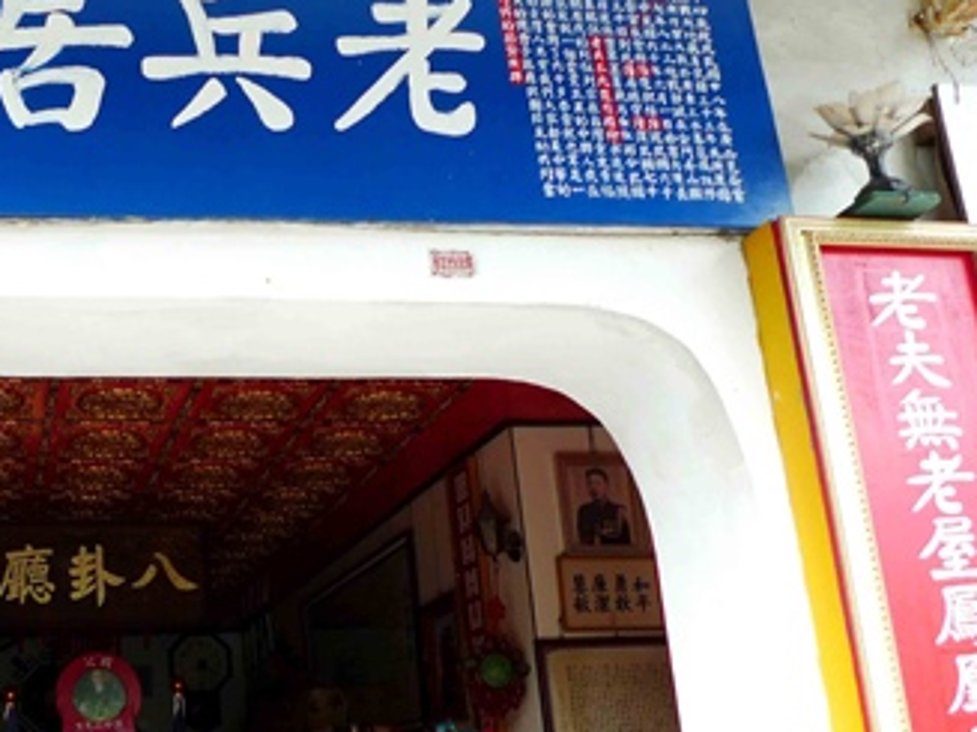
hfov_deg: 41.2
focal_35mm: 44
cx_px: 200
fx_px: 1241
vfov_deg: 32.7
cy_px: 445
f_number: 2
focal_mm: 5.1
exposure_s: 1/100
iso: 80
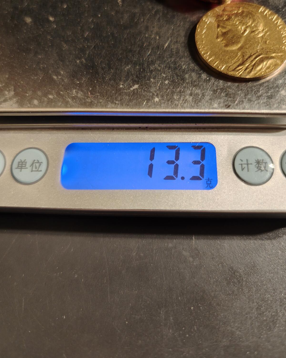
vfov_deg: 63.6
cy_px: 146
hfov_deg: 53.1
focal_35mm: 27
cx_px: 153
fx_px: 286
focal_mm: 6.06
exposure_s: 1/122
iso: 250
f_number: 1.6
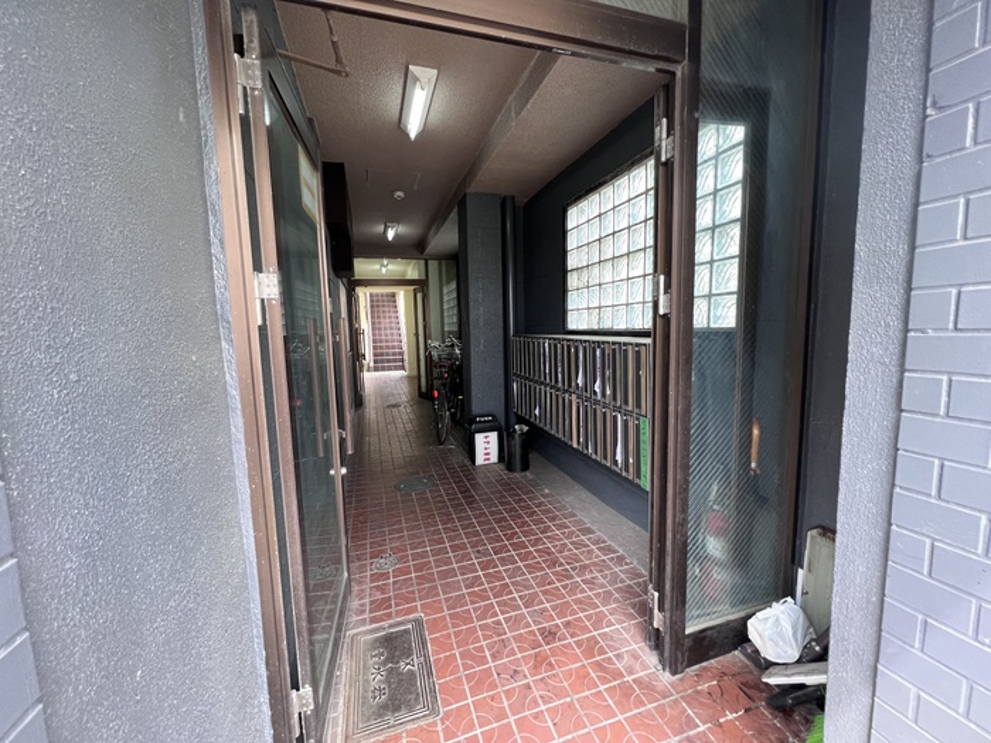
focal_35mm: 13
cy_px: 372
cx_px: 496
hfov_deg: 106.2
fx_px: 372
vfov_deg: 89.9
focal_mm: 1.57
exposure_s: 1/99
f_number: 1.8
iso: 200
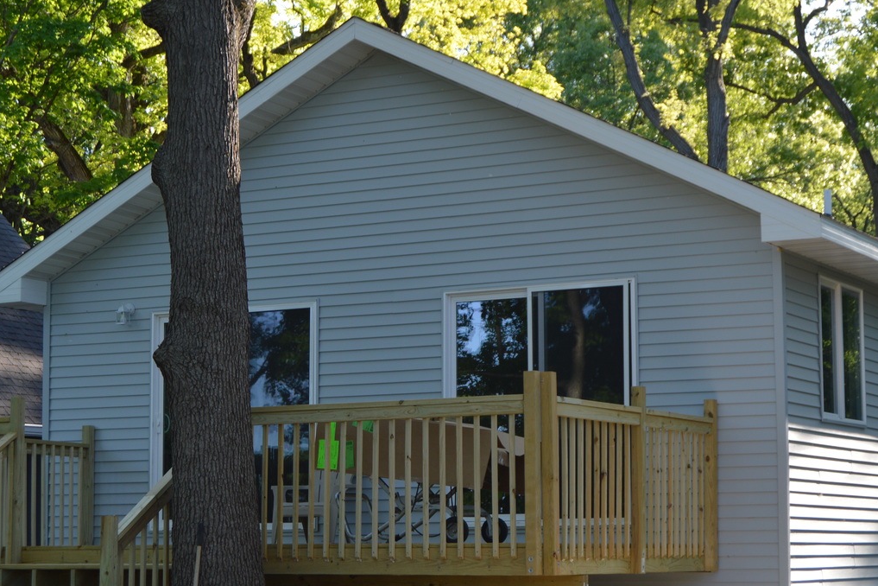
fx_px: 2044
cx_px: 414
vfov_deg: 16.3
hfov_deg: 24.2
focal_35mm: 84
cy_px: 334
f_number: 5.6
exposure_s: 1/125
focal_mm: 35
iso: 140
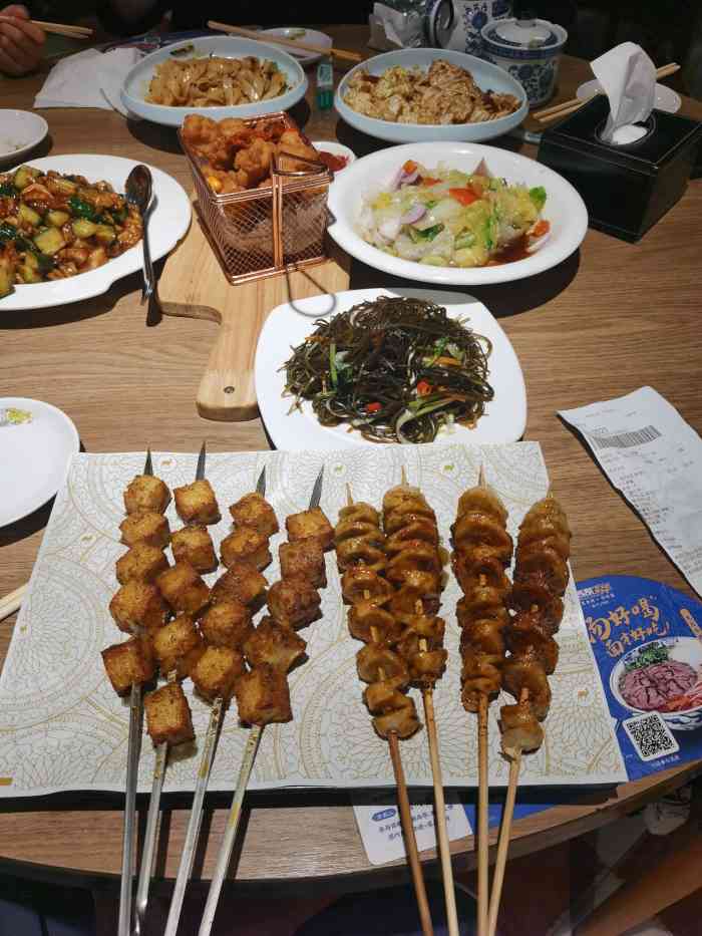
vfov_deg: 67.3
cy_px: 468
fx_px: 703
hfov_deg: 53.1
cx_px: 351
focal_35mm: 26
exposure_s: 1/100
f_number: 1.8
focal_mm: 5.58
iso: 64
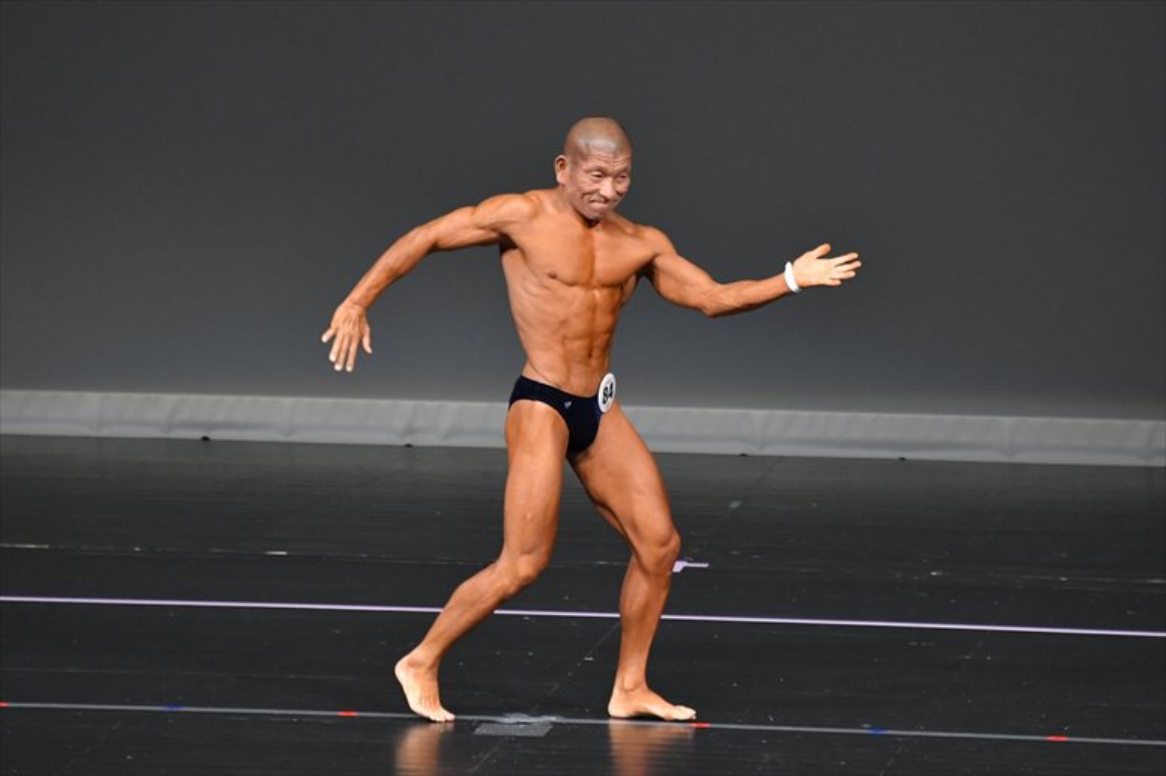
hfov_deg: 5.5
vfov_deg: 3.7
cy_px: 388
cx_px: 583
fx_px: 12140
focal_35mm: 375
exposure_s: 1/400
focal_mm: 250
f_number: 5.6
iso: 4000
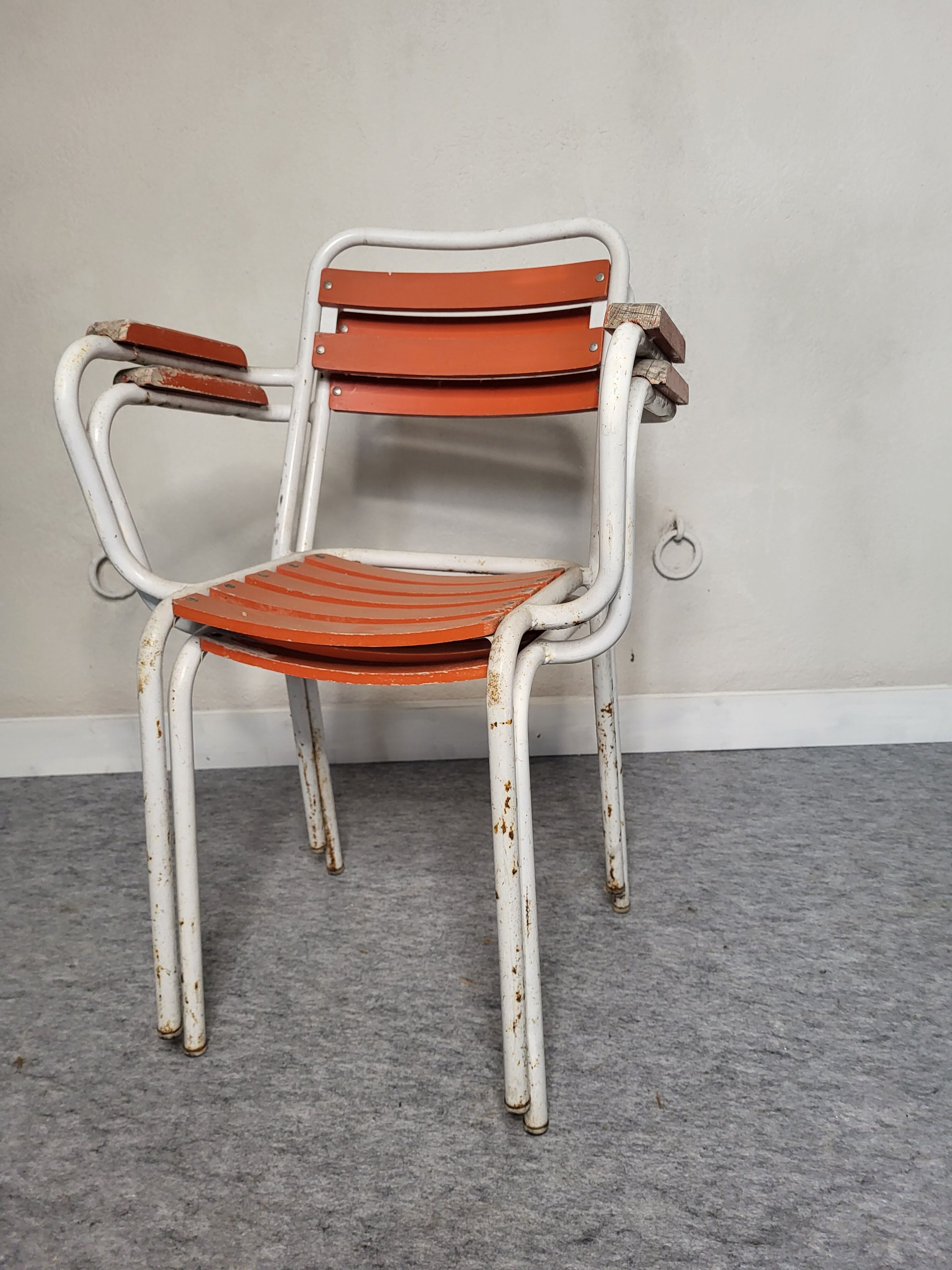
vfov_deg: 67.3
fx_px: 953
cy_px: 635
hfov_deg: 53.1
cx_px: 476
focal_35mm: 26
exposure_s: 1/48
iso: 200
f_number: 1.8
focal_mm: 5.4
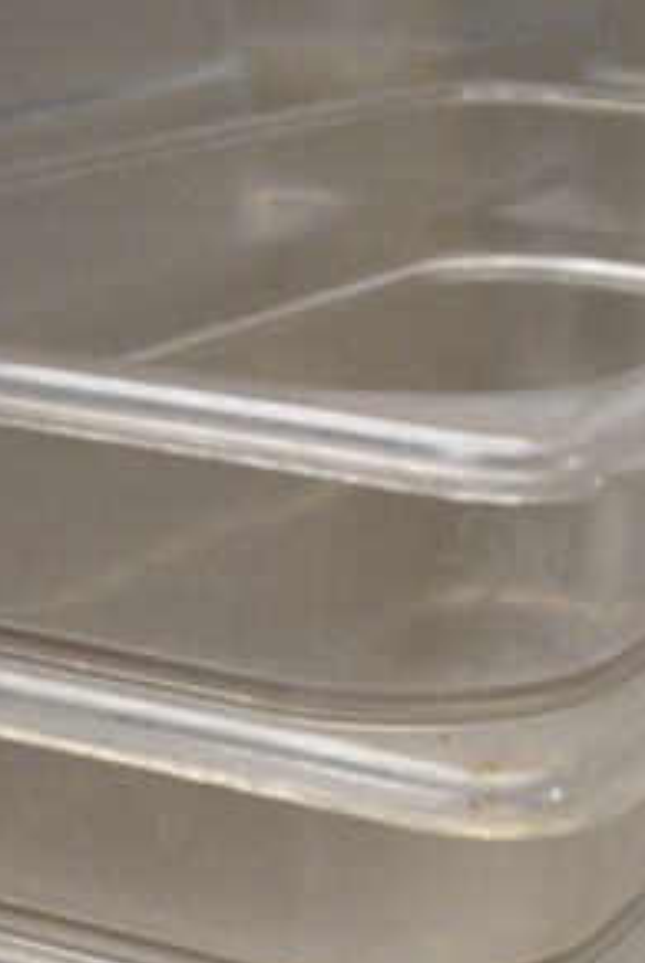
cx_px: 361
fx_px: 2517
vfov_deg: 19.9
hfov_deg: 14.6
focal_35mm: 94
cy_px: 1239
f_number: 3.5
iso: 1250
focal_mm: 20
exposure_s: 1/125
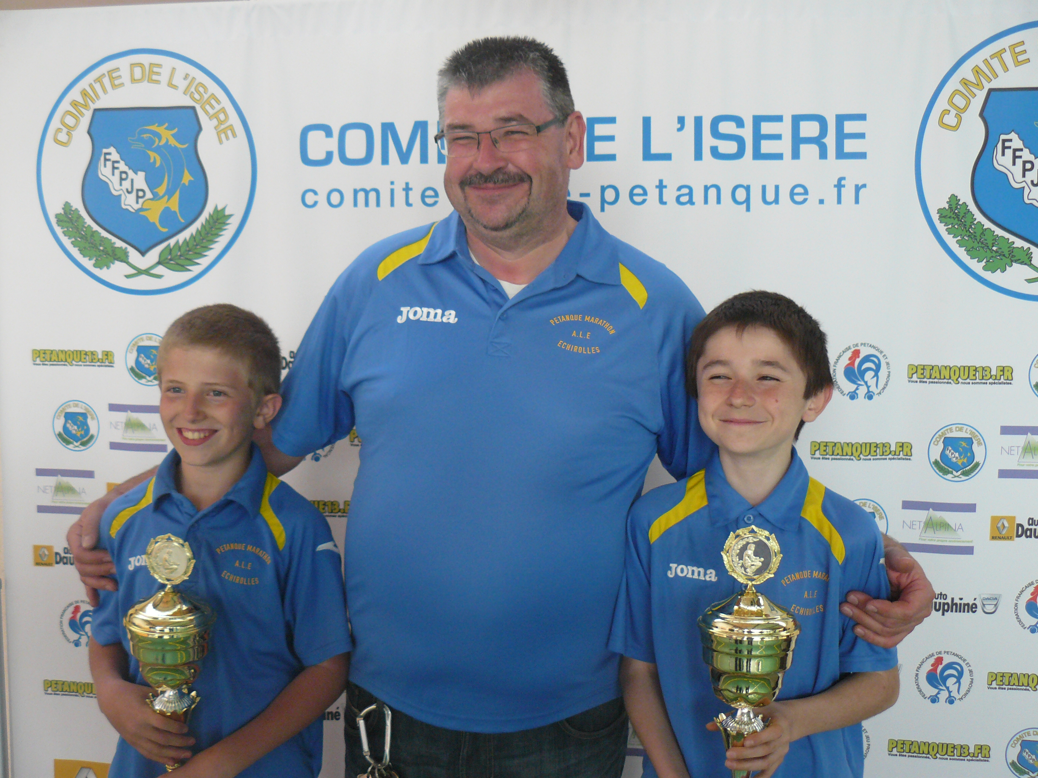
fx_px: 1080
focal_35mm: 36
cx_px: 519
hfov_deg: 51.4
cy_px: 389
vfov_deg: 39.7
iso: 200
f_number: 2.8
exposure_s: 1/20
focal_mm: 6
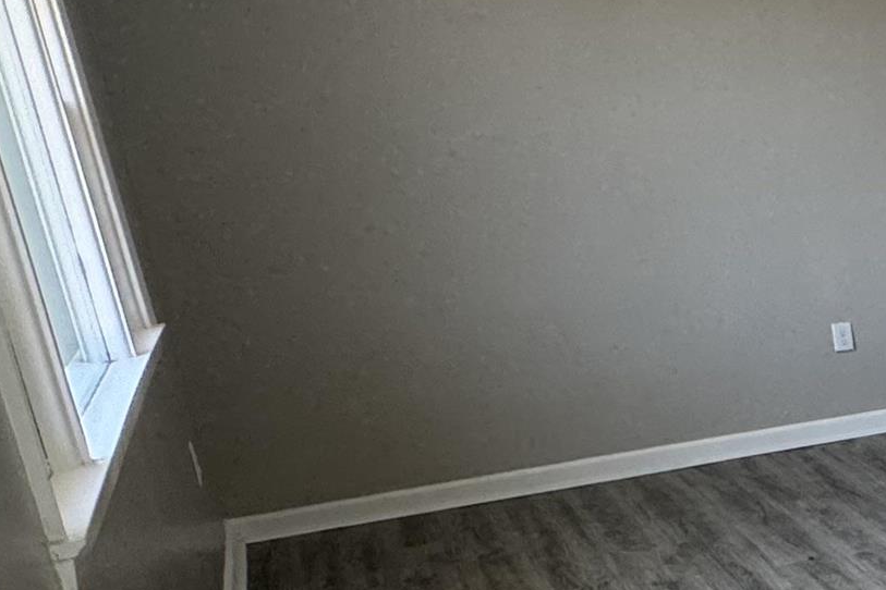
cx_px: 1576
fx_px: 1354
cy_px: 404
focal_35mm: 55
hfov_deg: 22.3
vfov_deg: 24.5
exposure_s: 1/99
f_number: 2.2
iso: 80
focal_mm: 2.22
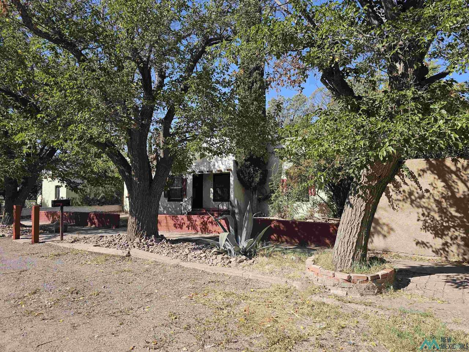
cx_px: 234
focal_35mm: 23
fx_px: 312
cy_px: 176
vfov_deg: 58.9
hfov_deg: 73.9
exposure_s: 1/1067
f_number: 1.7
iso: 20
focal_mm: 6.3
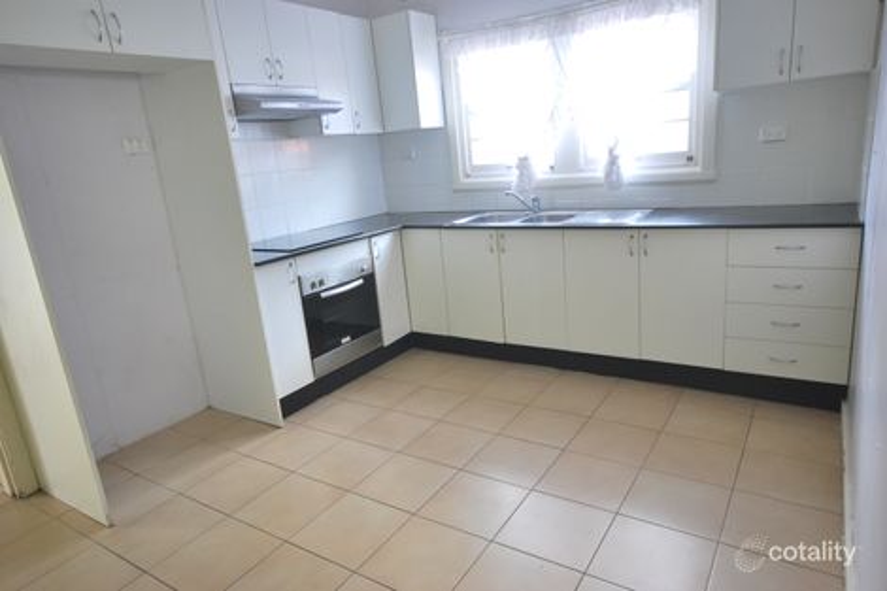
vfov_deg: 56.1
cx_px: 444
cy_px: 296
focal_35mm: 22
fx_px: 554
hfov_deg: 77.3
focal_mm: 15
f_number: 5
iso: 400
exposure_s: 1/13
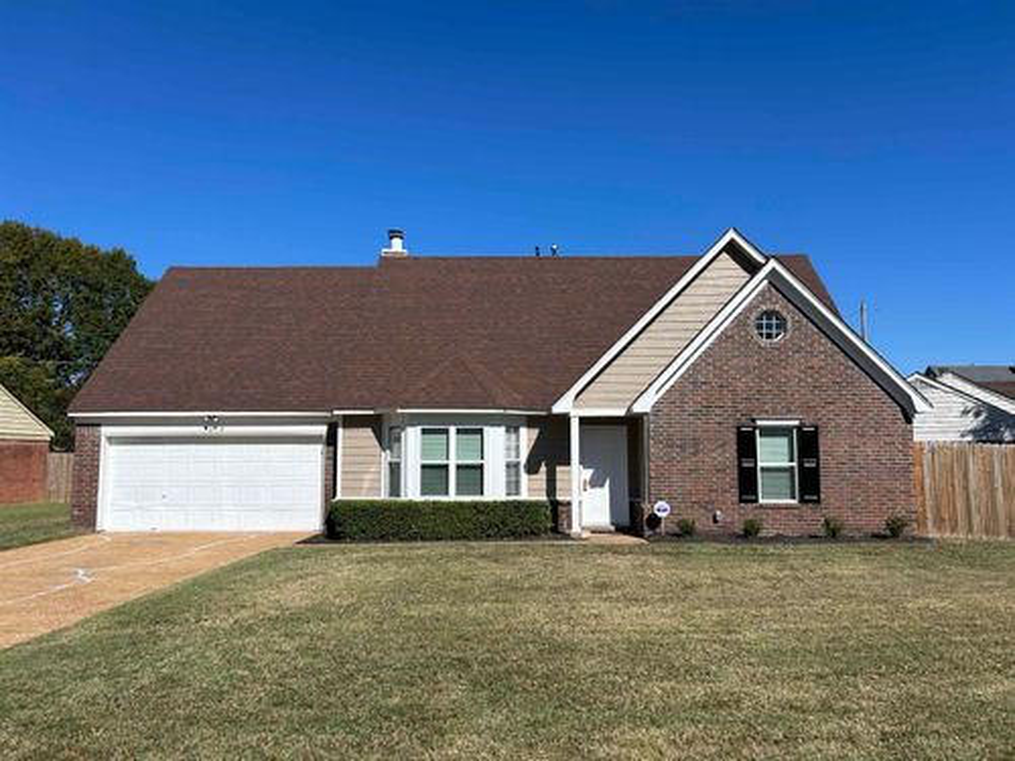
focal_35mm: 26
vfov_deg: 53.1
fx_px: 762
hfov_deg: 67.3
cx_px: 508
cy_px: 380
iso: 50
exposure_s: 1/5587
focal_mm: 5.7
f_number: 1.5
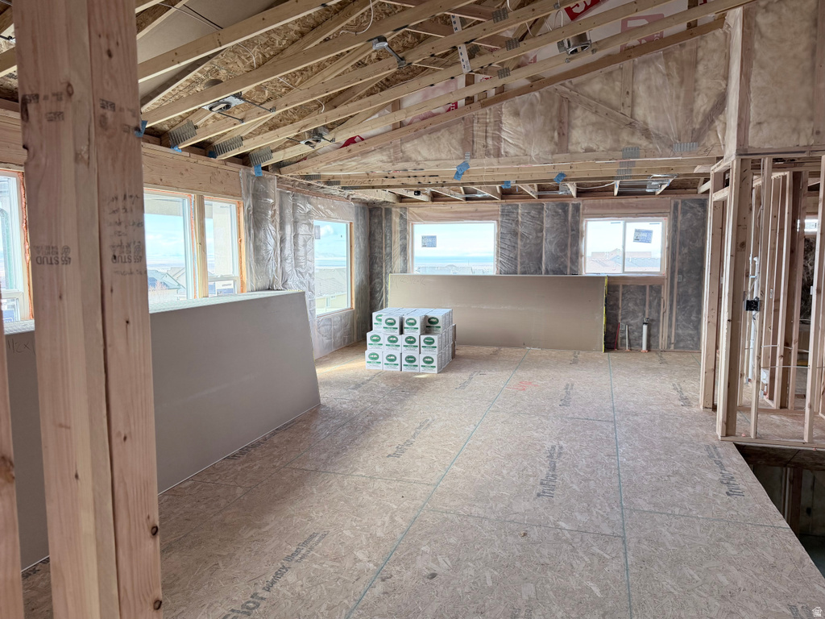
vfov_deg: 56.8
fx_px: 572
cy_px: 310
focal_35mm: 24
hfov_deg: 71.6
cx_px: 412
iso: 160
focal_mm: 6.76
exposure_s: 1/217
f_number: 1.78
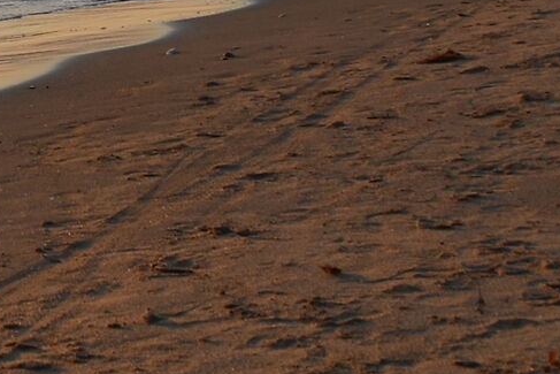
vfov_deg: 9.7
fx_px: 2069
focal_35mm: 133
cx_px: -347
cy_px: -323
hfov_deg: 14.1
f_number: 8
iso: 100
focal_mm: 18
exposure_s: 1/250
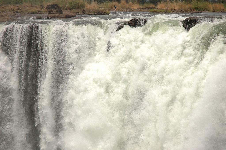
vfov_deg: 13.0
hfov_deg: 19.5
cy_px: 75
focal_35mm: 105
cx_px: 113
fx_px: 659
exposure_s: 1/1600
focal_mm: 70
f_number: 8
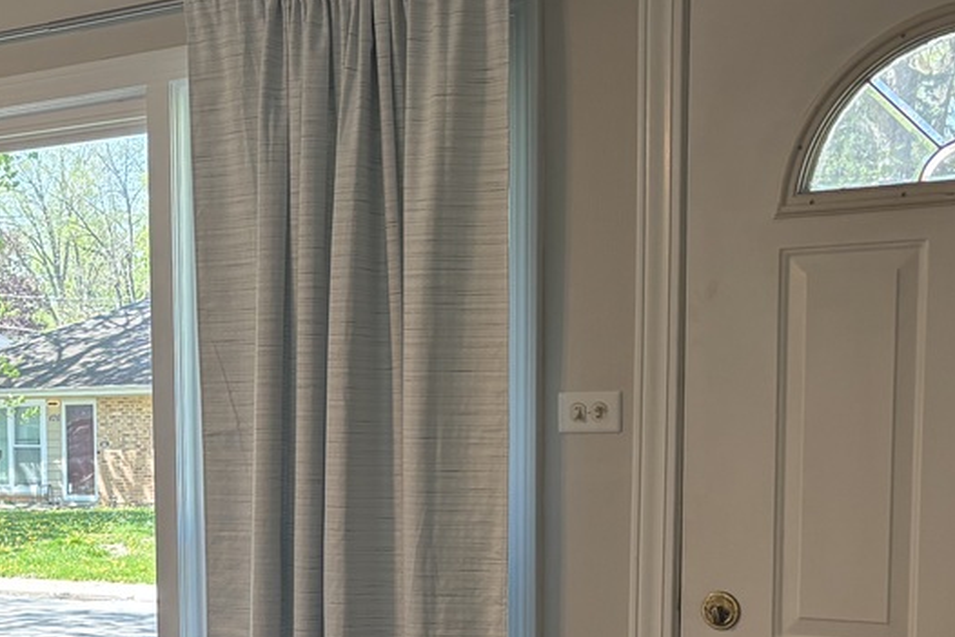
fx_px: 1963
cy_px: 624
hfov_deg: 26.3
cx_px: 65
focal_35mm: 74
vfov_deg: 18.0
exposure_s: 1/120
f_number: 1.6
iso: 64
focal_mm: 5.96
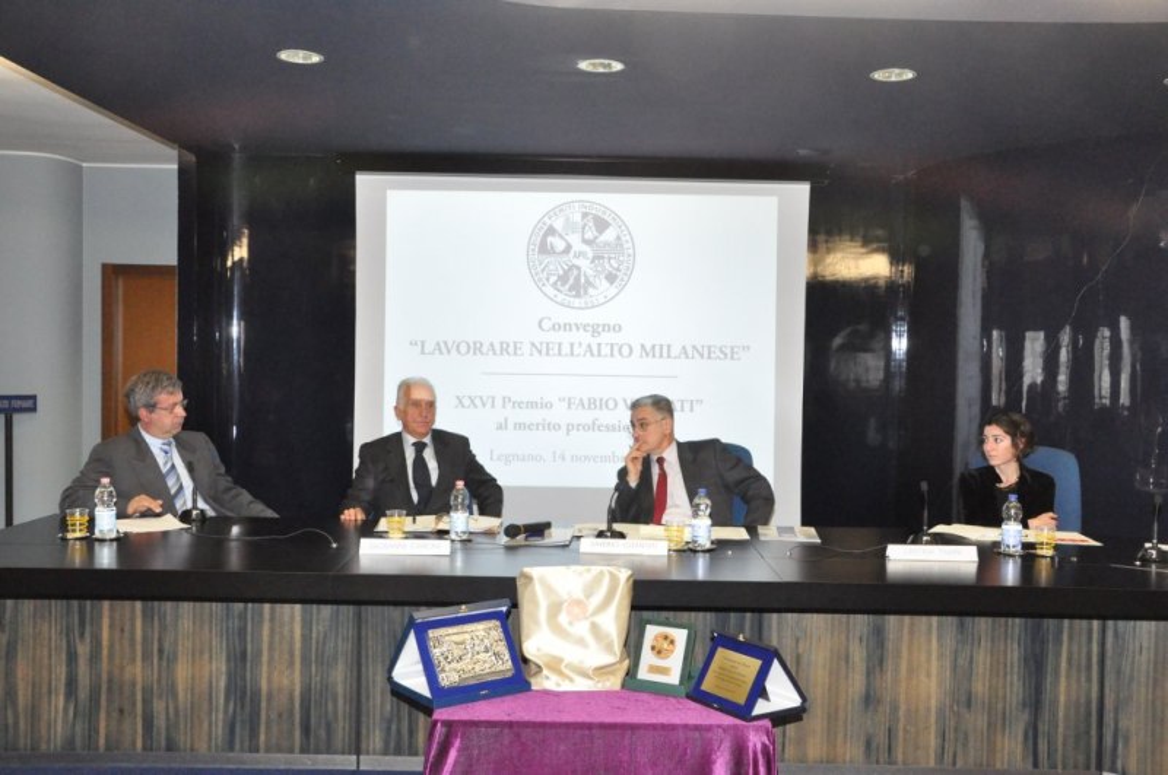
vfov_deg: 36.8
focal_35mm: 36
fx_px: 1166
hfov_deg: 53.2
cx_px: 584
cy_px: 388
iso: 3200
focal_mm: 24
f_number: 8
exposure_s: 1/60
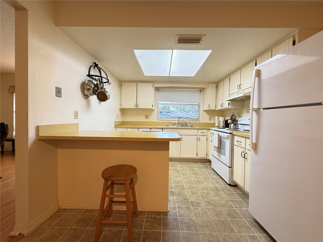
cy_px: 121
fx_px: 131
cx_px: 162
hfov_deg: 102.1
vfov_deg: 85.7
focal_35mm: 14
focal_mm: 2.22
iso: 400
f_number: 2.2
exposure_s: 1/120
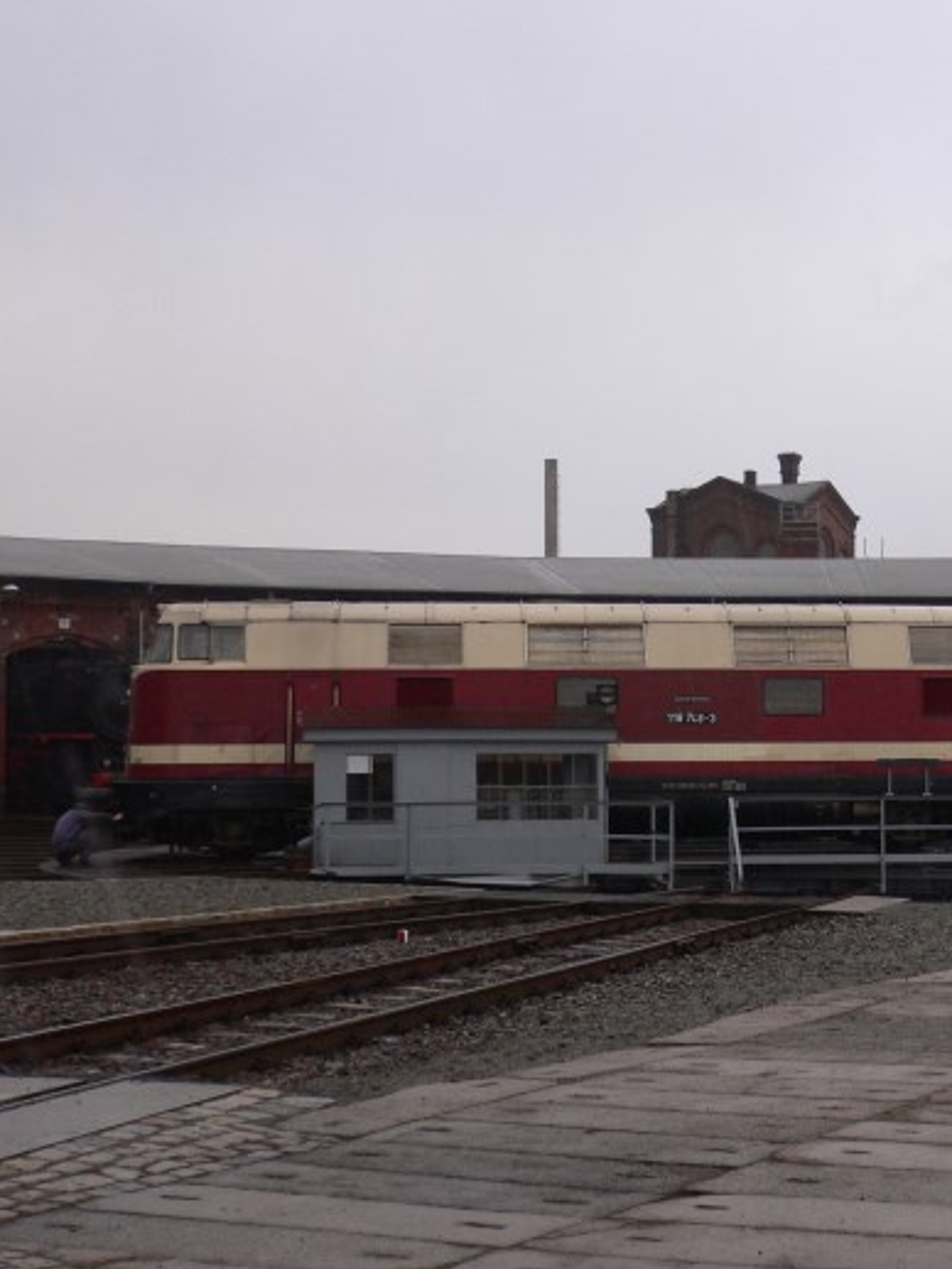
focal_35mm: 69
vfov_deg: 28.2
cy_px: 642
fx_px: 2529
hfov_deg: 20.9
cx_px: 832
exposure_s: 1/160
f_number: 3.4
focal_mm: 8.5
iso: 100
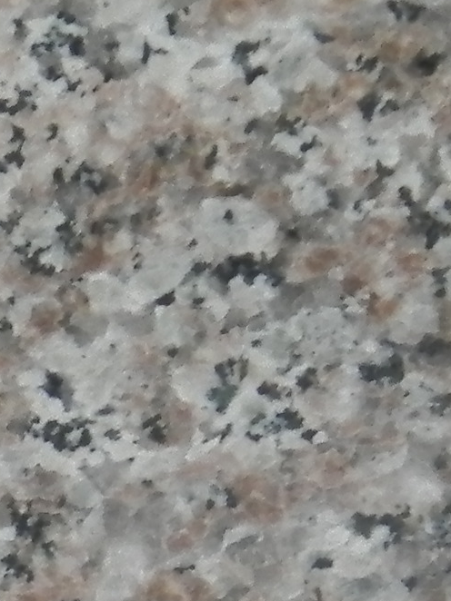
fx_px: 9926
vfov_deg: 3.4
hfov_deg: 2.6
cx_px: -426
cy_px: 1515
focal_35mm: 571
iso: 100
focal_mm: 14.6
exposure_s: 1/160
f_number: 4.2
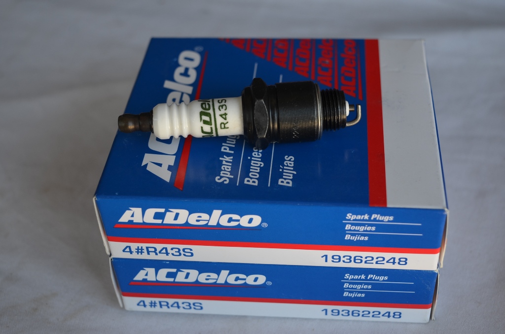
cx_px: 252
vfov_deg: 23.7
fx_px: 798
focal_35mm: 57
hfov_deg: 35.1
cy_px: 167
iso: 250
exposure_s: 1/125
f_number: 5.6
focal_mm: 38
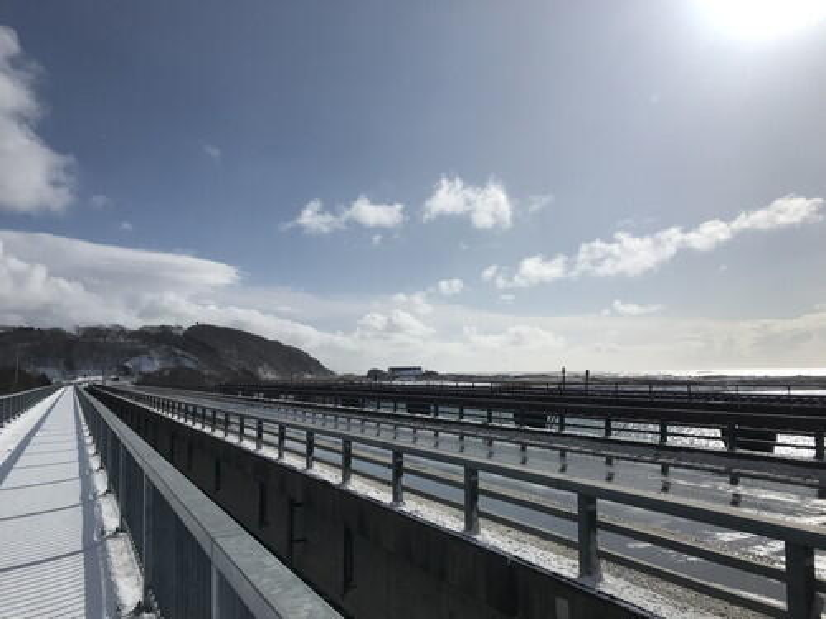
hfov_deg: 63.4
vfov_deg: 49.7
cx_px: 413
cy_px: 310
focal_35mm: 28
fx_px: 668
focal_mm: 3.99
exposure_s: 1/13699
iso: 25
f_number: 1.8
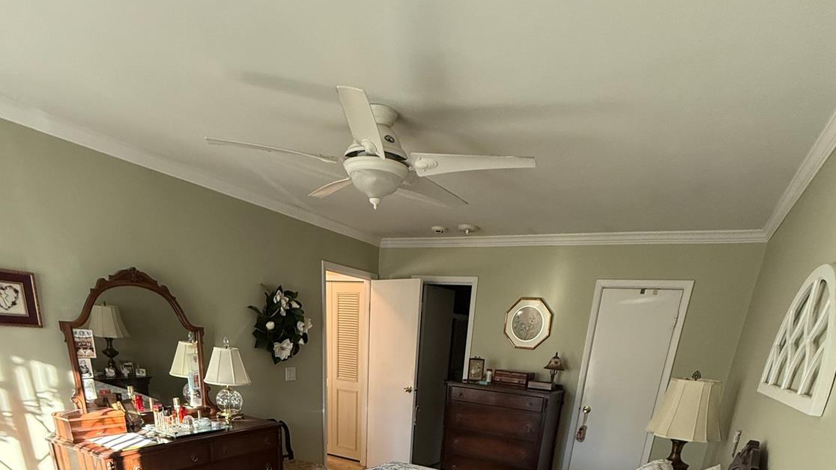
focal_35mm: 21
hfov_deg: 83.8
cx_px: 419
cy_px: 513
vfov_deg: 42.5
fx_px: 466
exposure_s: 1/120
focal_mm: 2.22
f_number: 2.2
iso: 320
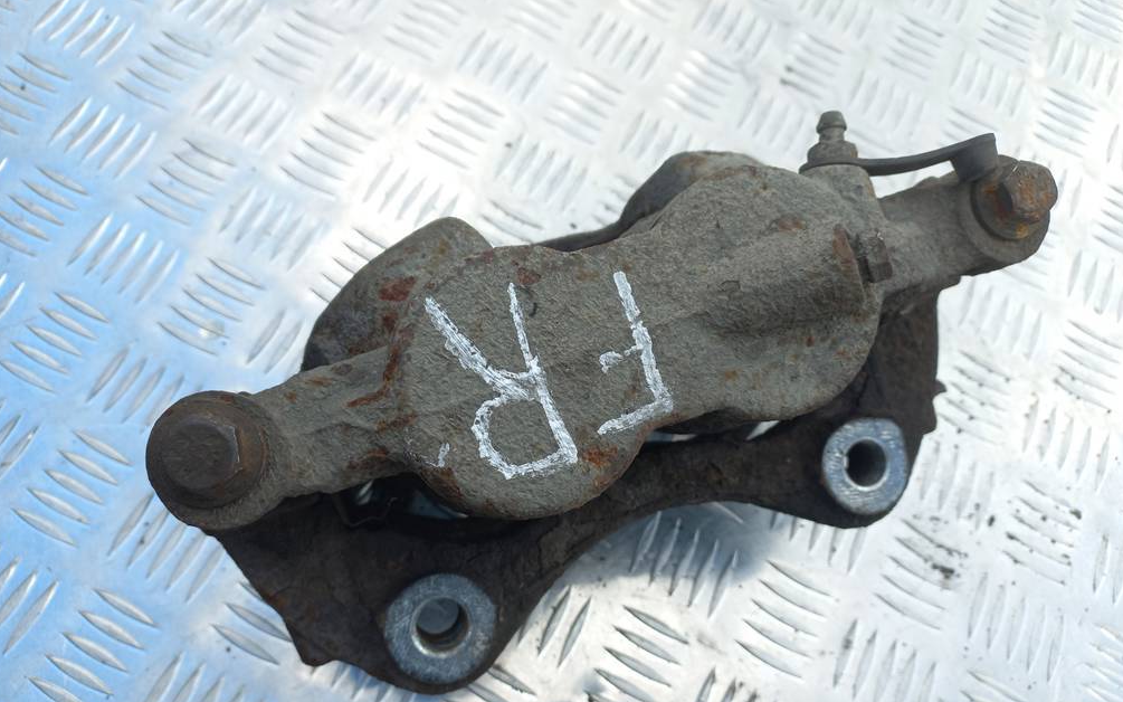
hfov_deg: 68.4
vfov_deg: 45.8
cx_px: 564
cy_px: 408
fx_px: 826
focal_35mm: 27
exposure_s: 1/195
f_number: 1.8
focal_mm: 4.6
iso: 25
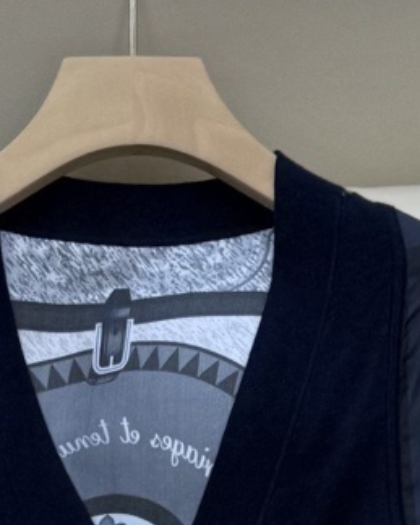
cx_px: 104
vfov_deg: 17.3
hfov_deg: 14.7
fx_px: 1617
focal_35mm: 104
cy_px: 692
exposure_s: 1/286
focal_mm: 6.76
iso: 64
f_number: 1.78
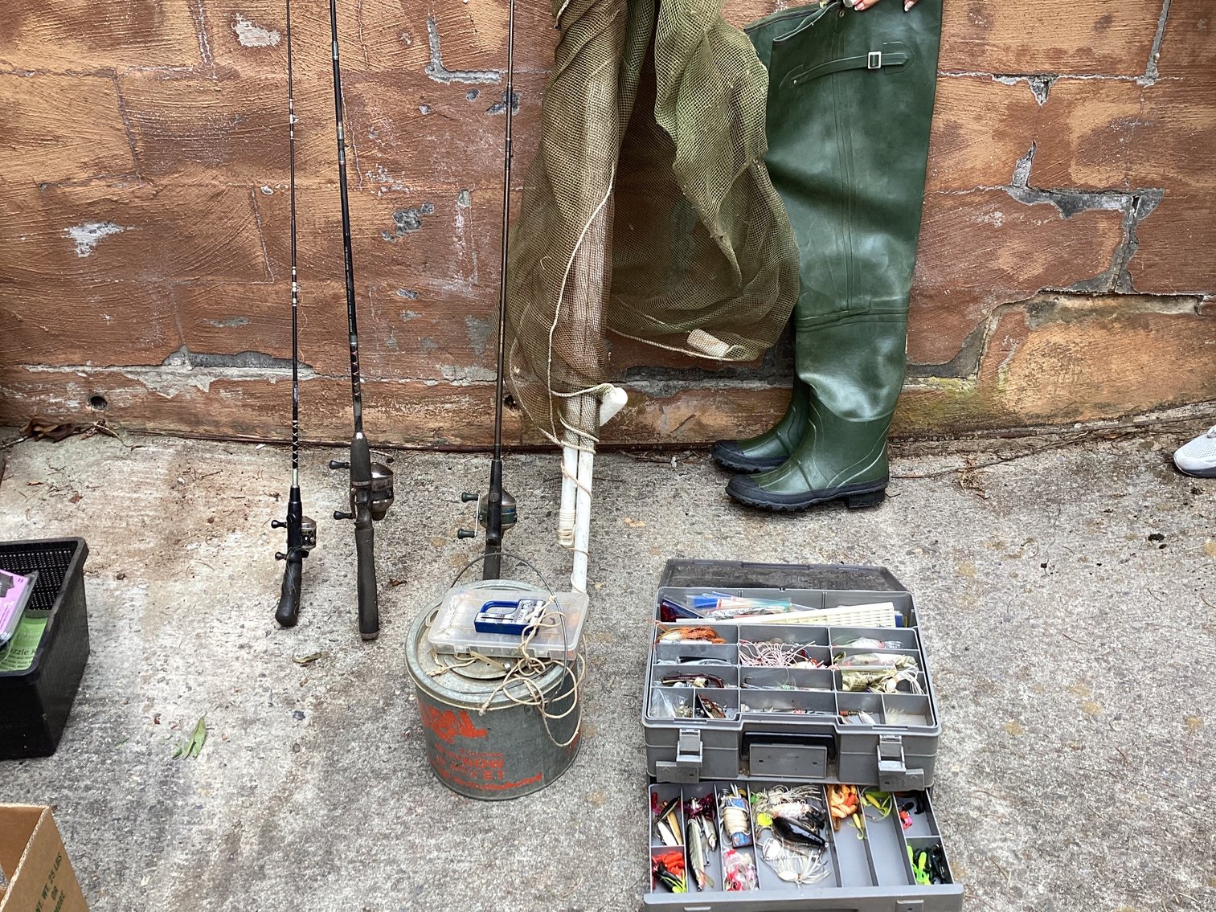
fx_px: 1089
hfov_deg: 58.3
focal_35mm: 31
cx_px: 608
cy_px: 456
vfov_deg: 45.4
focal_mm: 3.3
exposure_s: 1/174
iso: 25
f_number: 2.4
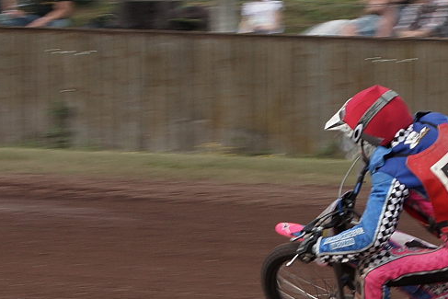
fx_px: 4832
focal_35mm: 388
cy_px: 293
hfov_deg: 5.3
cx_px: 312
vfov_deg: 3.5
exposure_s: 1/320
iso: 200
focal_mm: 105
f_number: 9
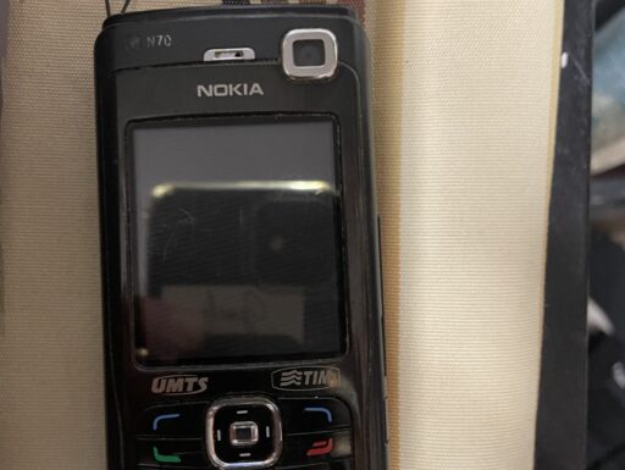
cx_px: 312
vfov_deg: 53.1
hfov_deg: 67.3
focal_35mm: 26
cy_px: 235
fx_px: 470
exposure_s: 1/50
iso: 320
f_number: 1.6
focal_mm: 4.2
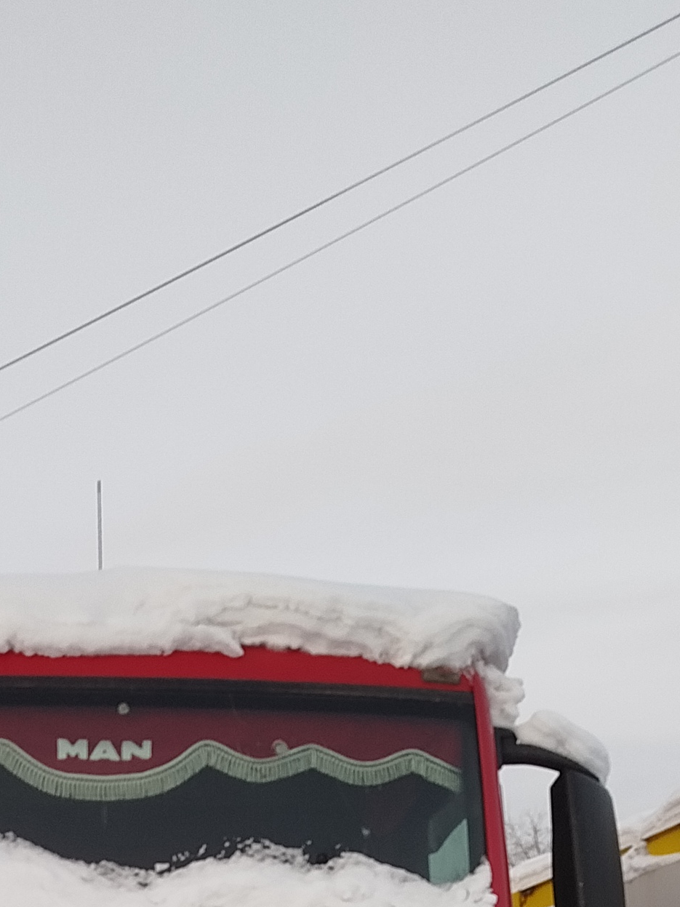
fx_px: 2017
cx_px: 142
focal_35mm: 77
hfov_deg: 19.0
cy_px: 1307
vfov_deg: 21.7
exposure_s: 1/50
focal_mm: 5.31
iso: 200
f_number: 1.7
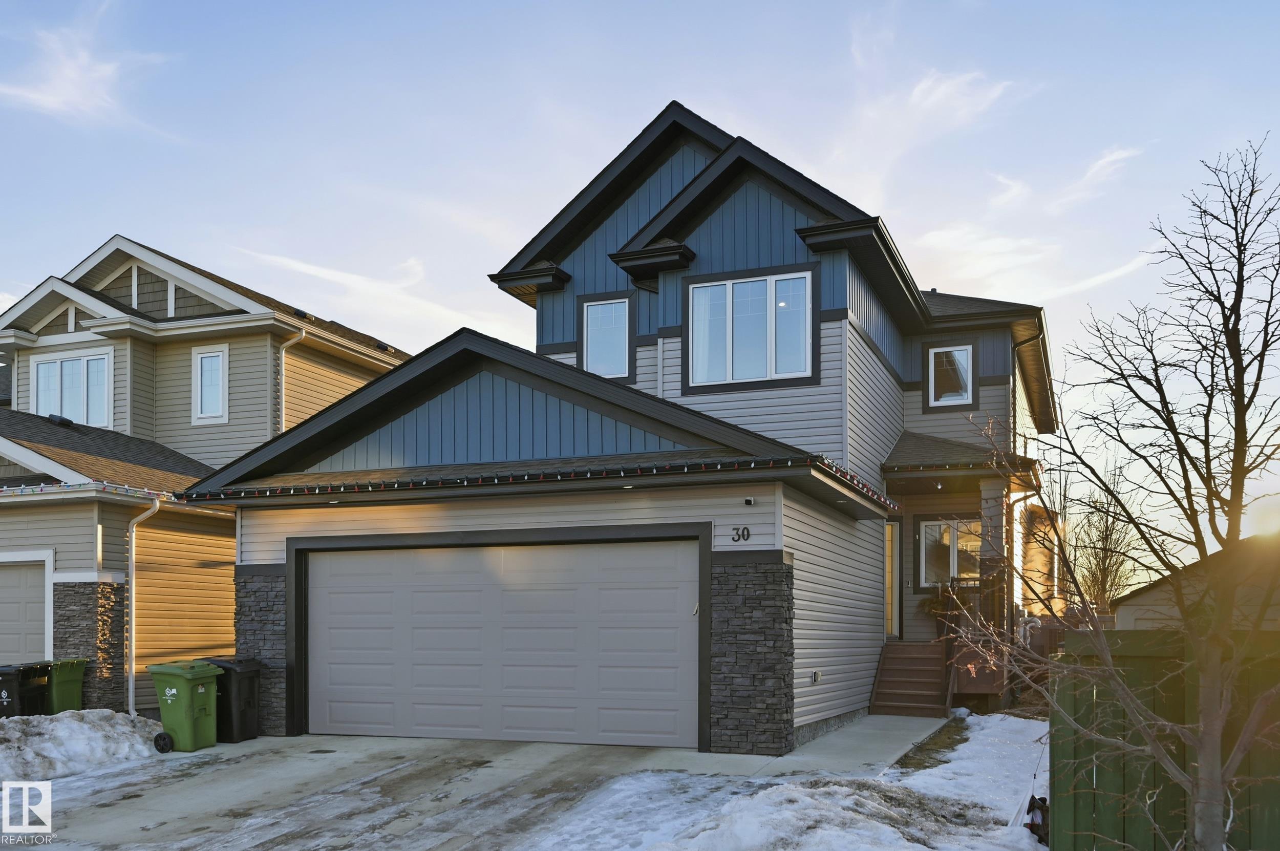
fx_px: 1066
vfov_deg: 43.5
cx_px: 640
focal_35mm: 30
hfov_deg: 62.0
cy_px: 426
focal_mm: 30
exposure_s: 1/640
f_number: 7.1
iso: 100
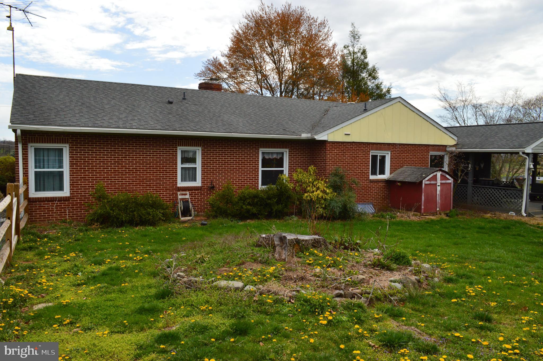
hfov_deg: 67.4
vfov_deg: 47.8
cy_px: 180
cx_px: 272
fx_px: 407
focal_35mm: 27
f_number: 10
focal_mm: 18
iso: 400
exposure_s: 1/320
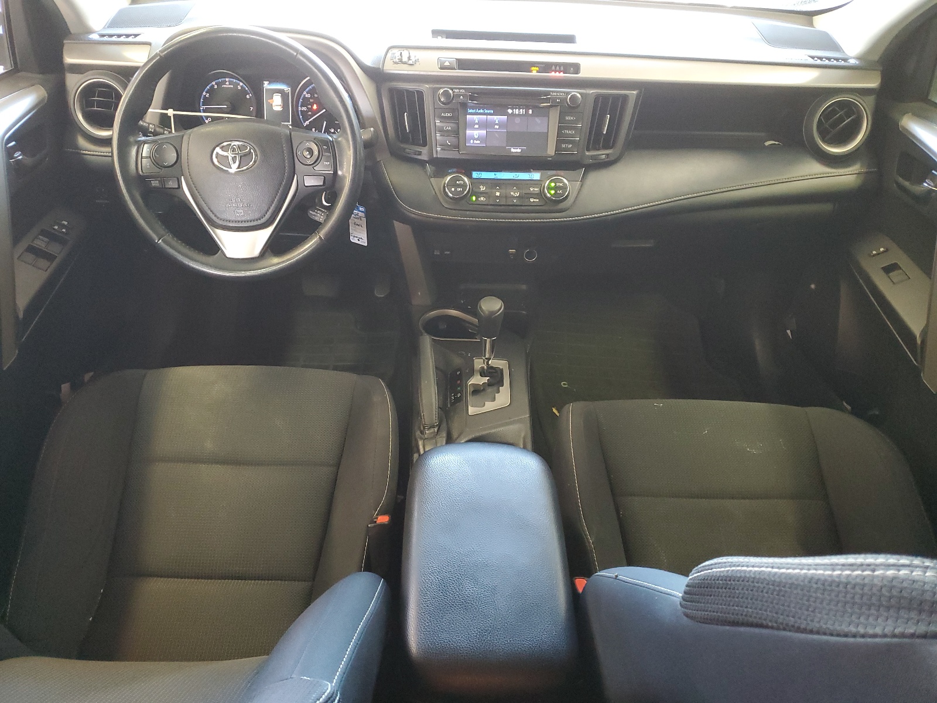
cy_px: 352
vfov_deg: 53.1
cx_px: 468
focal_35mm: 26
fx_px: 704
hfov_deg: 67.3
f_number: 1.5
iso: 301
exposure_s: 1/40
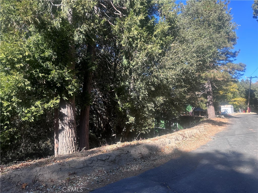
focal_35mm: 24
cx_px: 129
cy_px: 96
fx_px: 179
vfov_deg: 56.8
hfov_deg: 71.6
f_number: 1.78
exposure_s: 1/850
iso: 80
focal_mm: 6.86
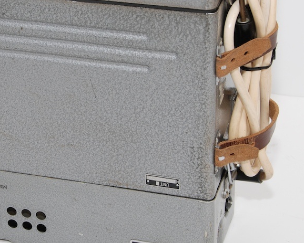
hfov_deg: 12.3
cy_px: 82
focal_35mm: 156
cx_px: 40
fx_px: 1404
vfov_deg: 9.9
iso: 200
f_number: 13
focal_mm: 50
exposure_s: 1/60
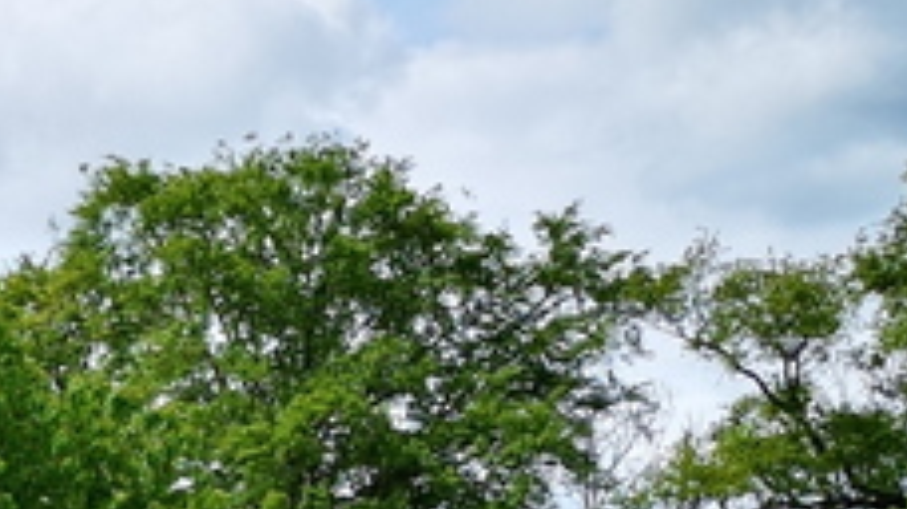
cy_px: 863
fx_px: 2452
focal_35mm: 102
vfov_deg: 11.2
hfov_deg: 17.8
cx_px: -613
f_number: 1.8
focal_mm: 3.95
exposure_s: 1/1852
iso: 50
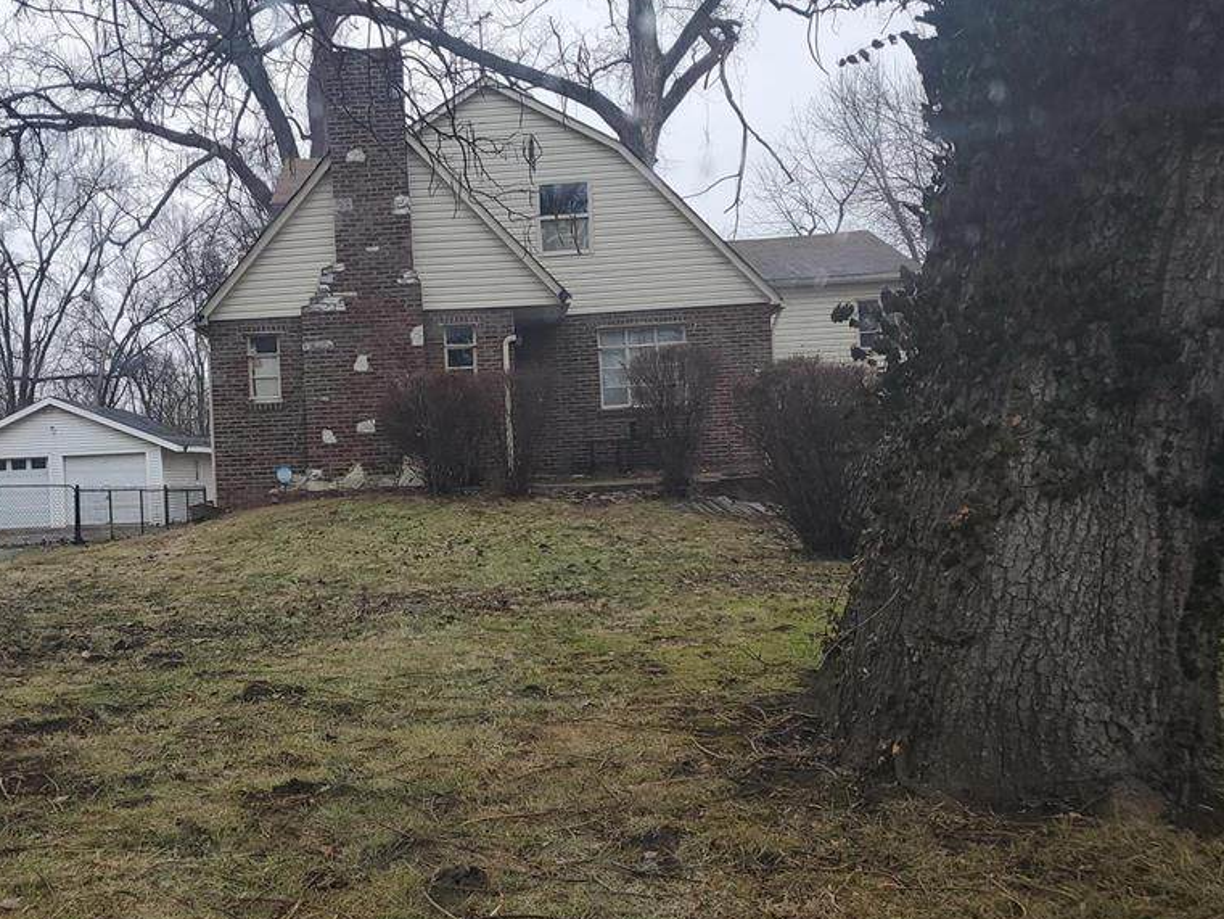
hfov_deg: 52.0
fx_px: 1238
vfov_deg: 40.7
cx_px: 454
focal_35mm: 35
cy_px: 452
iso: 50
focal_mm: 4.3
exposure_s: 1/322
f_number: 1.5
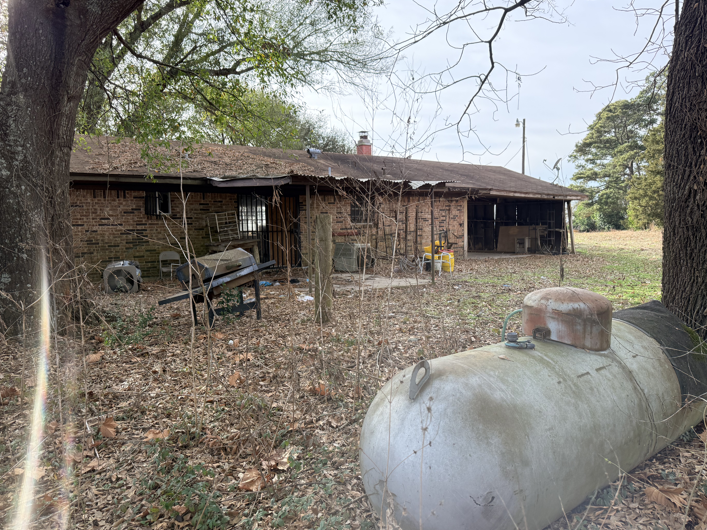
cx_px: 354
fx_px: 511
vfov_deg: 54.9
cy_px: 271
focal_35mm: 25
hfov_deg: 69.4
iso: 100
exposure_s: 1/1192
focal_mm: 6.76
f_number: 1.78
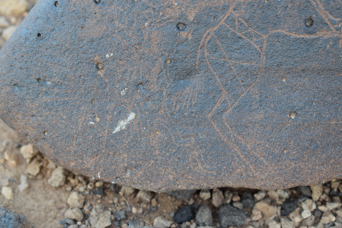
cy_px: 114
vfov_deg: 16.6
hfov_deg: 24.6
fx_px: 784
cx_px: 171
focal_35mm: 82
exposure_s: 1/125
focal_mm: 55
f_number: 6.3
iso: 400
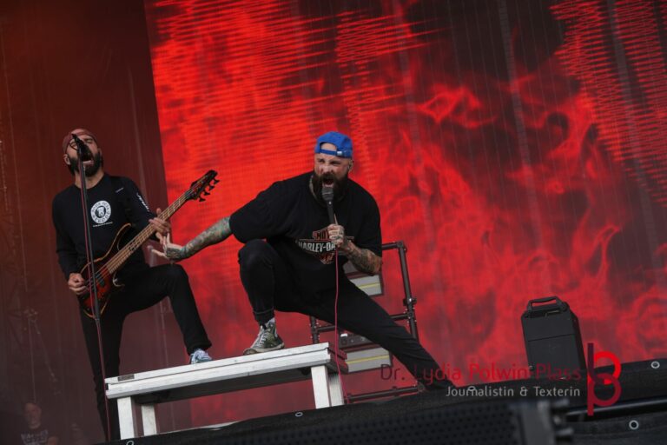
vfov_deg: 16.6
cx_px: 334
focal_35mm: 82
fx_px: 1528
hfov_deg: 24.6
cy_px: 222
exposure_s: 1/160
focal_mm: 55
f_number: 5.6
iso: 100
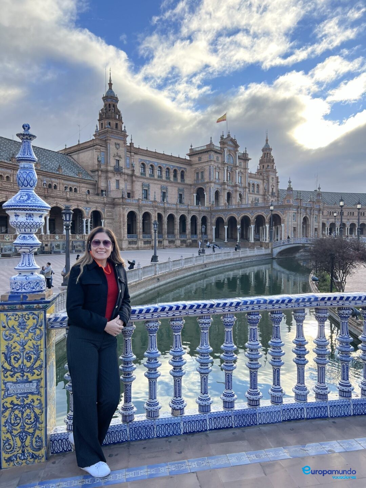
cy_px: 244
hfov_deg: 53.1
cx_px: 183
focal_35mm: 26
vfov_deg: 67.3
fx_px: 367
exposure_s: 1/1531
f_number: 1.5
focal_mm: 5.7
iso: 50
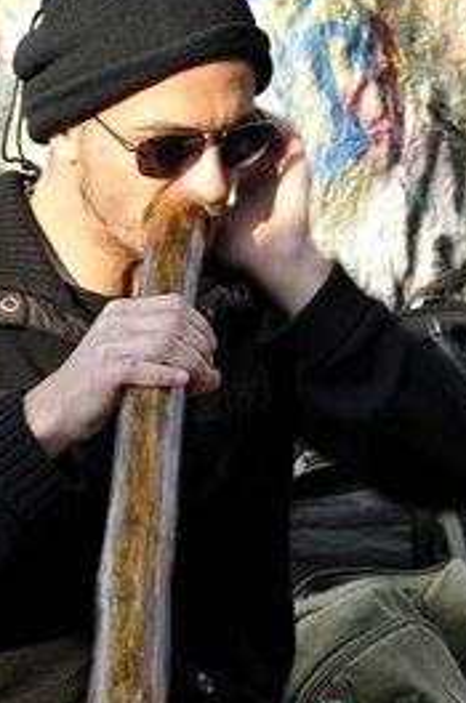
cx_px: 160
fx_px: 3509
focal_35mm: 180
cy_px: 526
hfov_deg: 7.6
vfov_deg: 11.4
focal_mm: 70
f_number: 8
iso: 200
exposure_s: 1/50
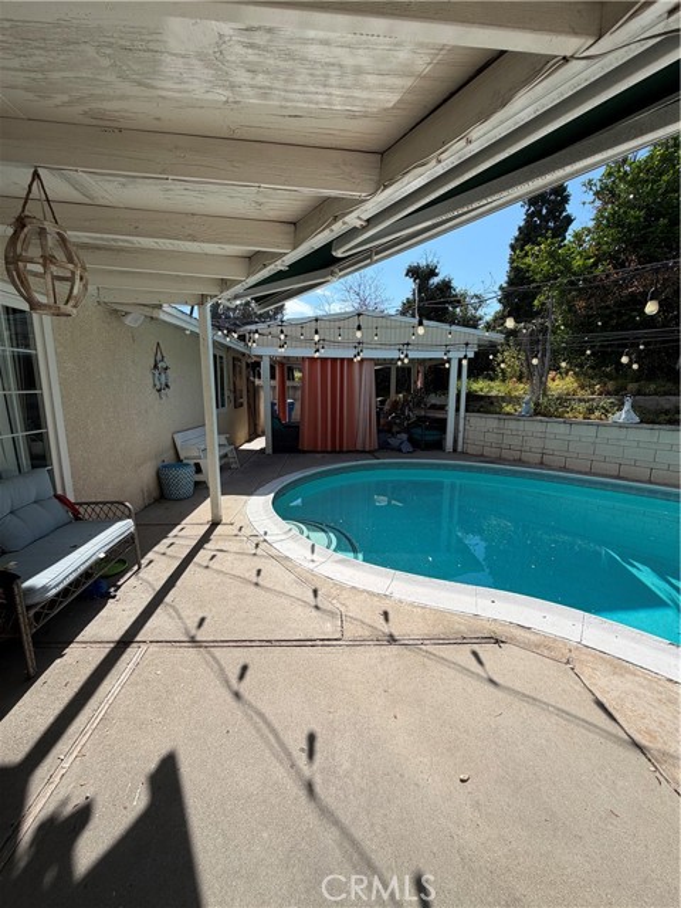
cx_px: 340
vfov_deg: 102.1
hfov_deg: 85.7
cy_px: 454
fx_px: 367
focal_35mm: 14
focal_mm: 2.22
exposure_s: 1/830
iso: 20
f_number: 2.2
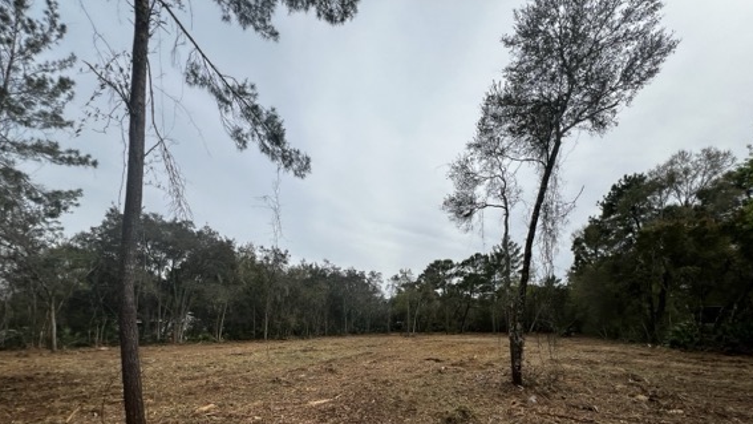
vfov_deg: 67.6
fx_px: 300
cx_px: 382
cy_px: 298
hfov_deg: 103.0
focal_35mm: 15
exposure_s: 1/1410
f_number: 1.8
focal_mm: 1.57
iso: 32
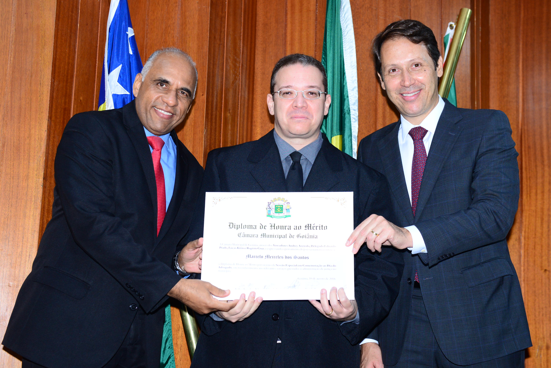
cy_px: 184
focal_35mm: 62
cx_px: 276
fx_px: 949
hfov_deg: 32.4
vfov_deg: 21.9
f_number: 4.5
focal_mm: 62
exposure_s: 1/125
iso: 1600
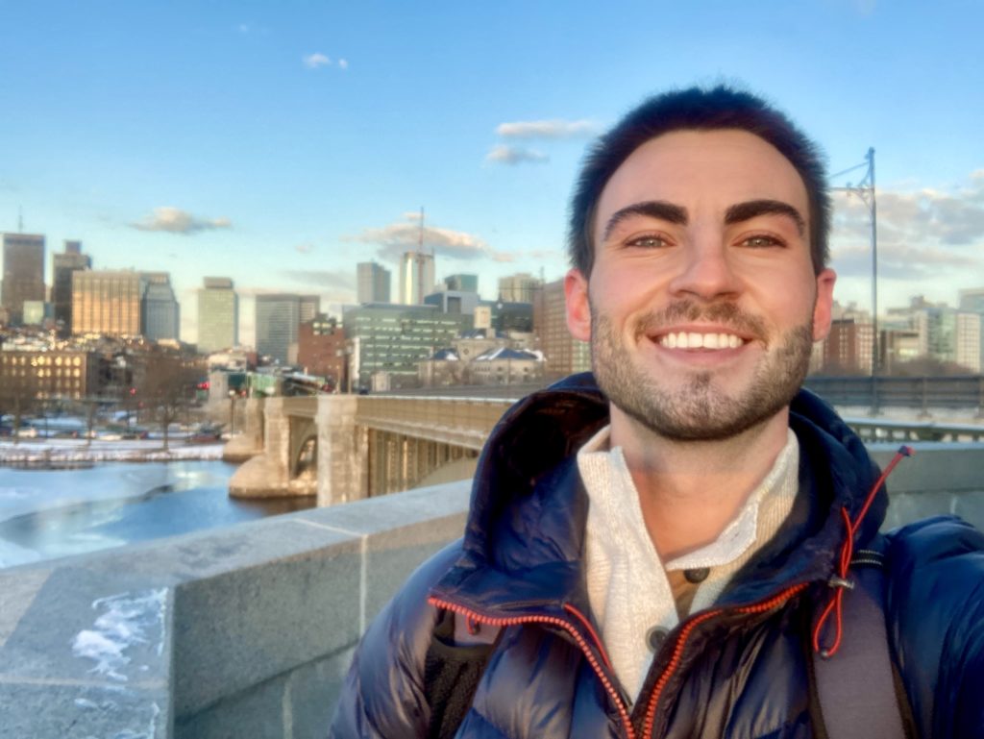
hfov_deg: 56.8
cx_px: 492
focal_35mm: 32
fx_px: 910
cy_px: 370
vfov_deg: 44.2
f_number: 2.2
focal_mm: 2.87
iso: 32
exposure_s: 1/121
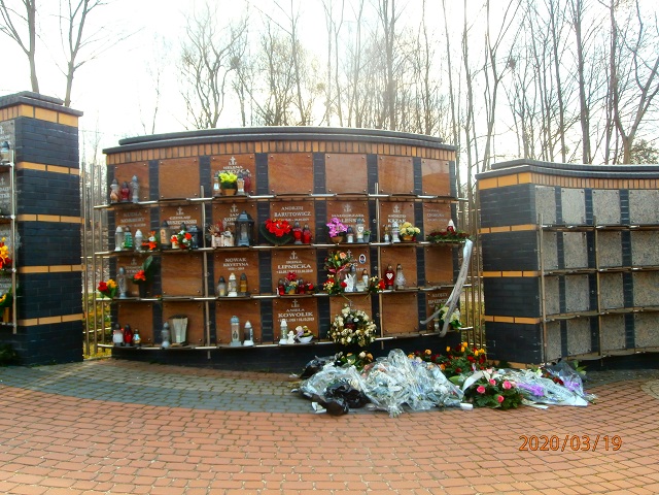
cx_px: 330
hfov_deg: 60.0
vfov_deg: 46.8
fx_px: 571
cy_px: 248
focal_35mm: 30
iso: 100
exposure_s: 1/200
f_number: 3.5
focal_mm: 5.36
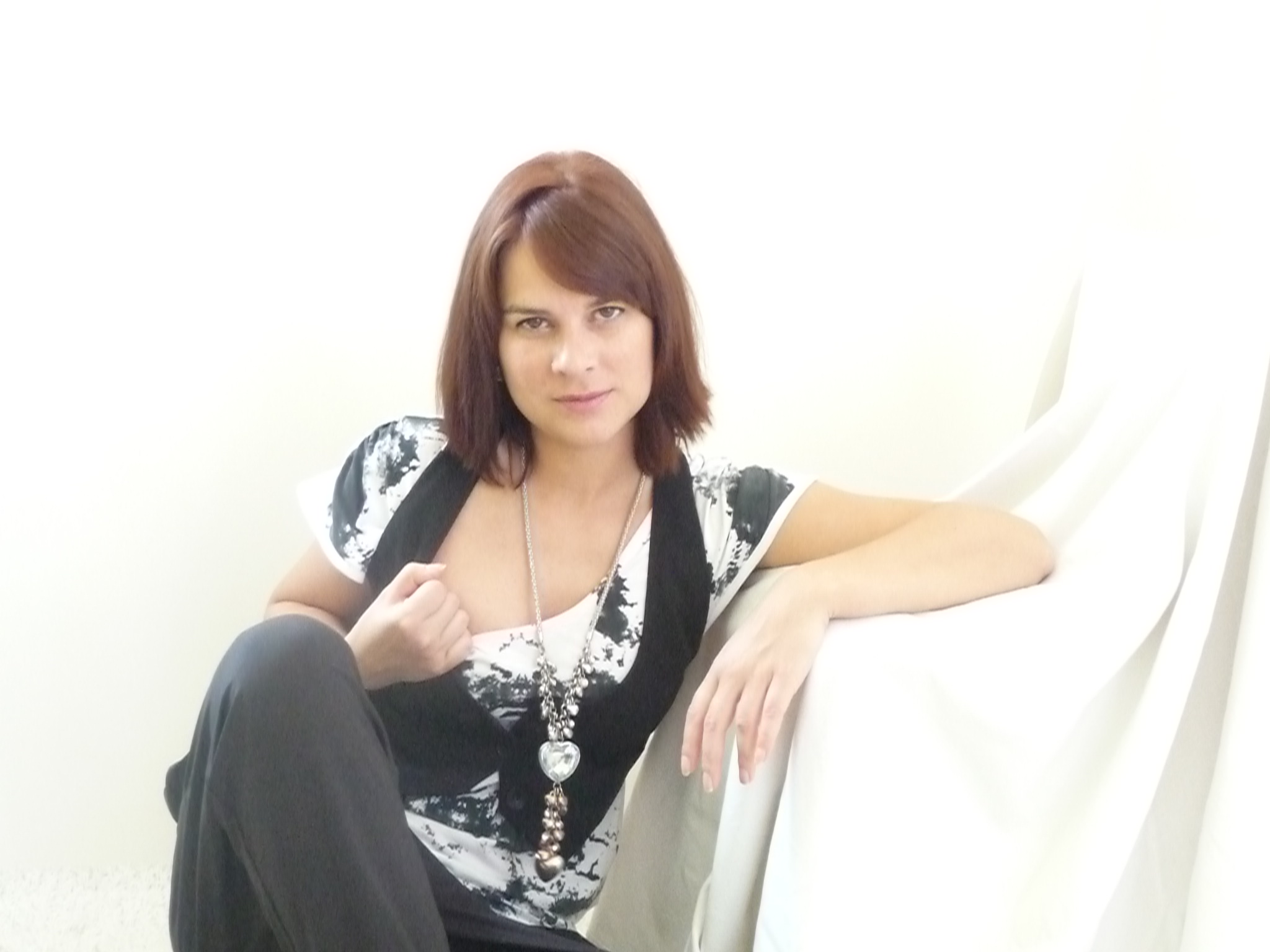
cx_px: 635
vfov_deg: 30.3
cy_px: 476
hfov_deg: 39.7
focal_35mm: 48
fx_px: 1761
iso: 1600
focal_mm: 8
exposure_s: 1/40
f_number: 4.2
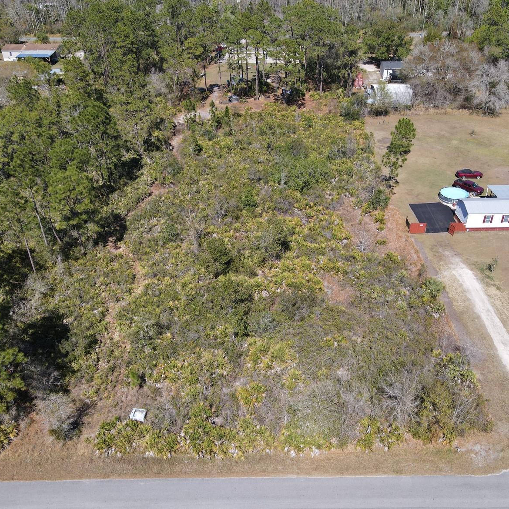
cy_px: 258
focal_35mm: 29
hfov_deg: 55.6
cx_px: 258
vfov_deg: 55.6
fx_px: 482
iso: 100
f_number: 2.8
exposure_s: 1/40
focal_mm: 4.5
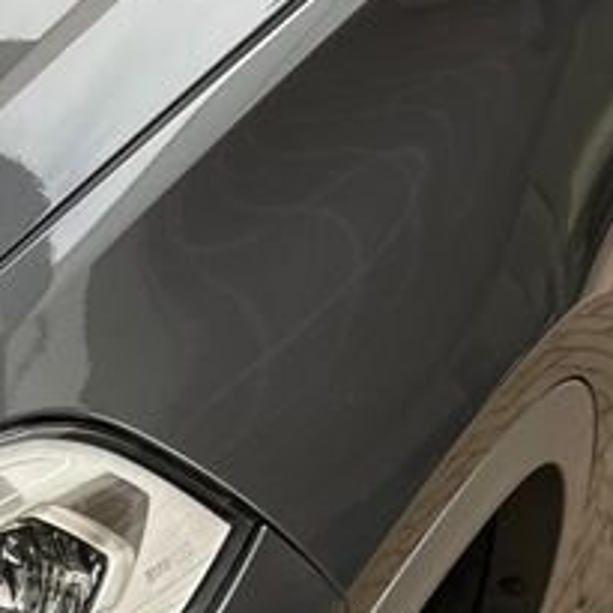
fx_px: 2304
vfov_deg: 13.7
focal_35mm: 115
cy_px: 1079
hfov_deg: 13.6
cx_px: -484
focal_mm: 5.1
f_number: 1.6
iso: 50
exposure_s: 1/433
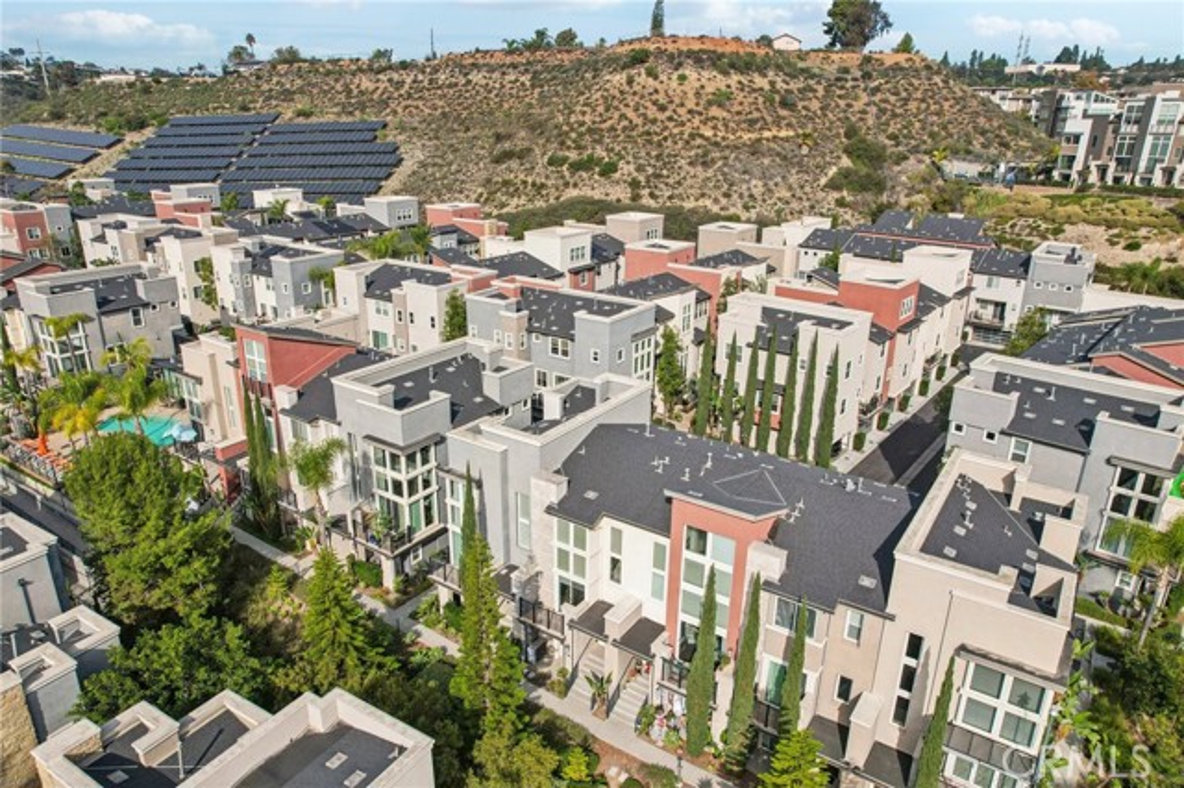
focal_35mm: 22
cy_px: 394
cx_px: 592
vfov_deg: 57.2
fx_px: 723
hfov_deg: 78.6
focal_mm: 8.4
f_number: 2.8
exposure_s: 1/3000
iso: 150
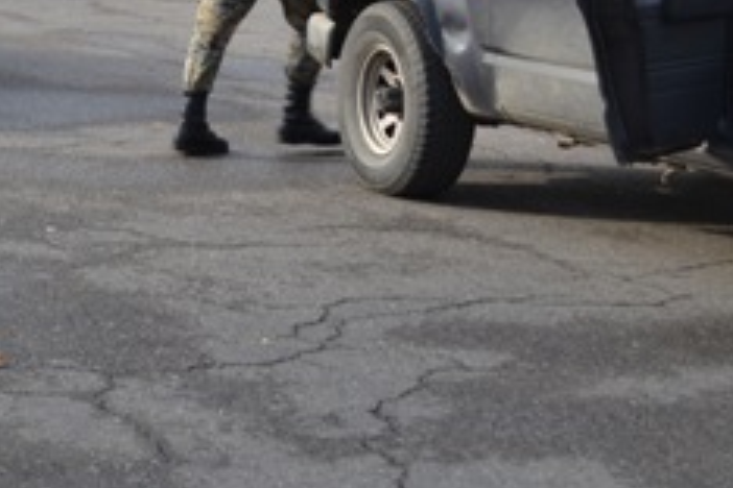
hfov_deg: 17.1
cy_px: -61
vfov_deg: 11.7
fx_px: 2341
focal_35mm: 115
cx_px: -113
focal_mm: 28
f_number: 6.3
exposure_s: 1/160
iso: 100
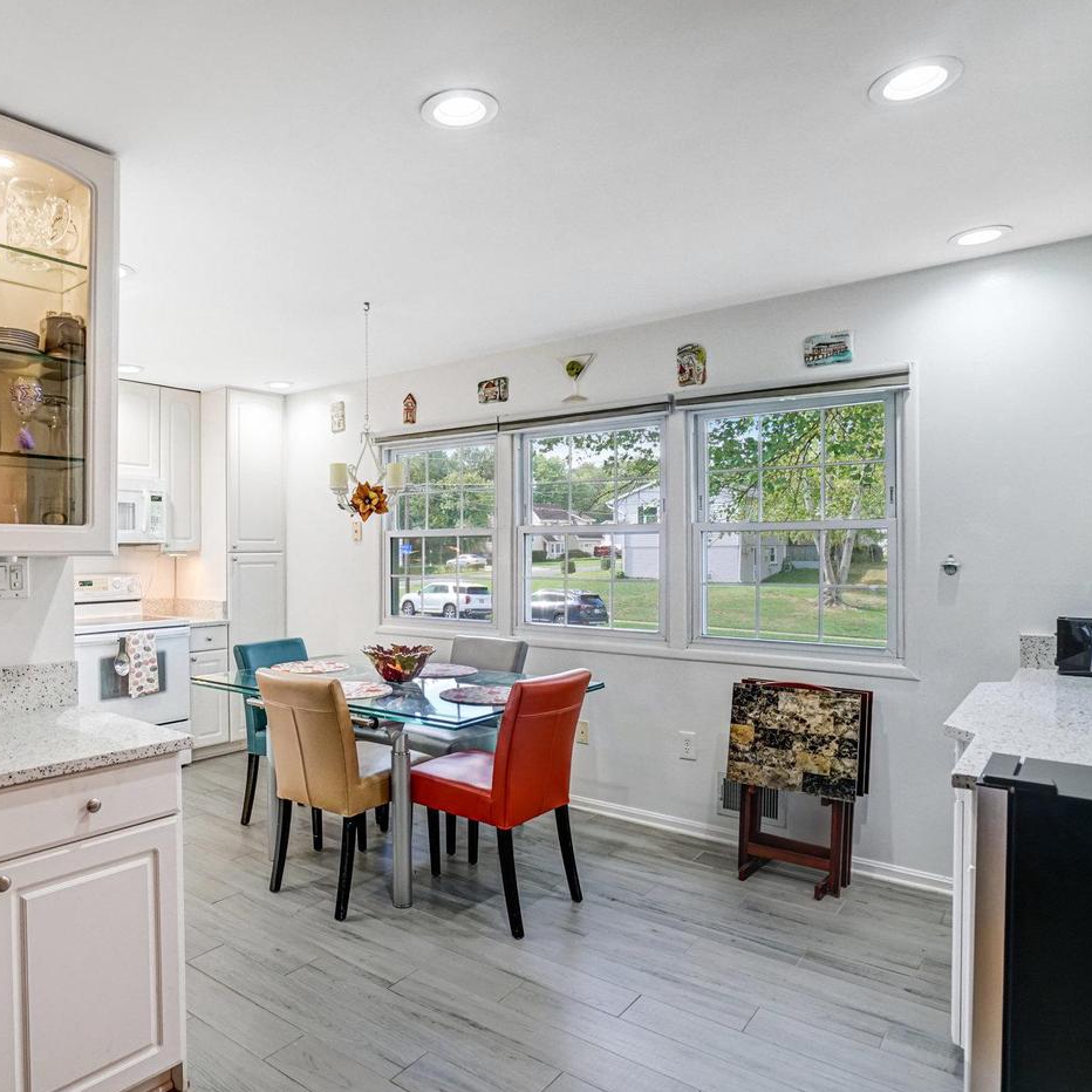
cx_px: 421
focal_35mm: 21
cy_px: 534
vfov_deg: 72.1
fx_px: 749
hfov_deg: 71.2
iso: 1250
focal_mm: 16
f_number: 8
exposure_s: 1/100
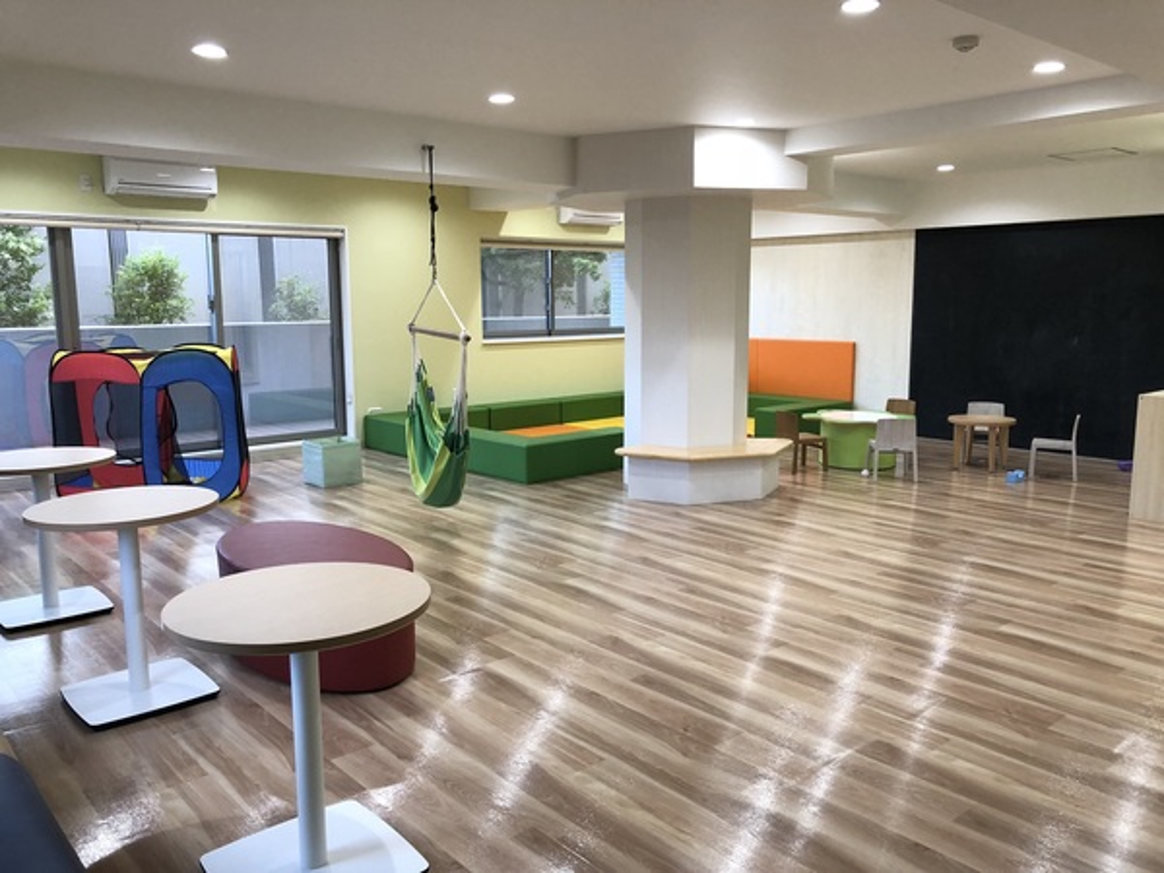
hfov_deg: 63.4
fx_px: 942
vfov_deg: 49.7
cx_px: 582
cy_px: 436
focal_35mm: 28
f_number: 1.8
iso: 40
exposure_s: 1/25
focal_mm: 4
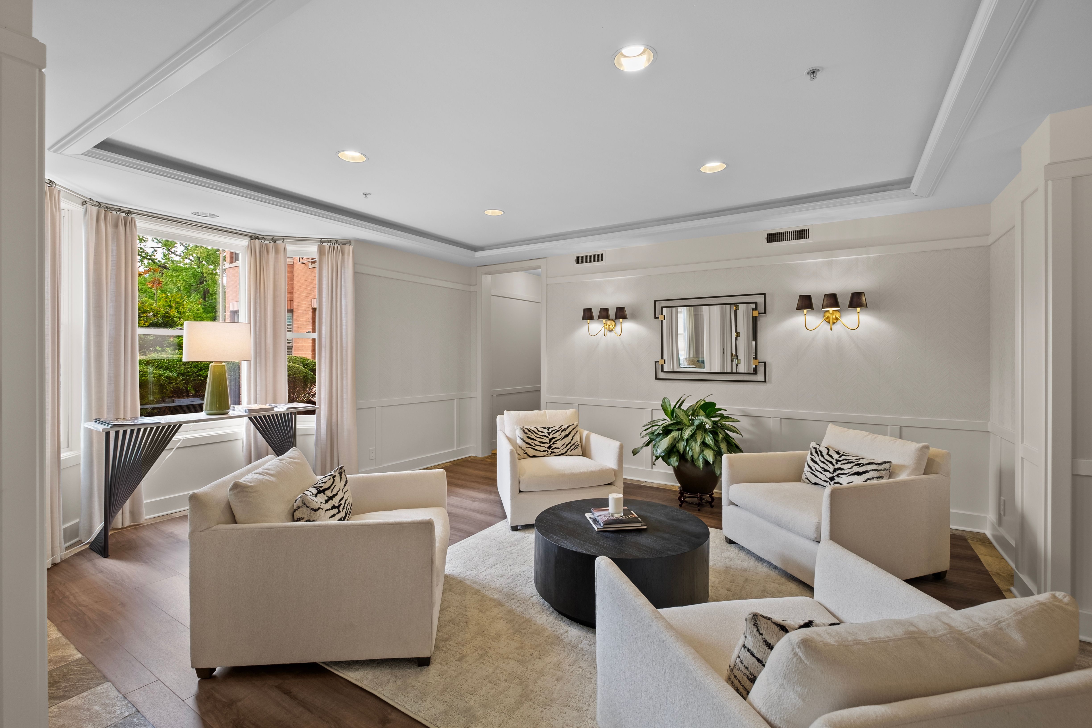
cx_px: 546
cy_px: 364
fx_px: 455
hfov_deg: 100.4
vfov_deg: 77.3
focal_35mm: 15
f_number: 6.4
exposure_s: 1/1.67
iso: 200
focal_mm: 10
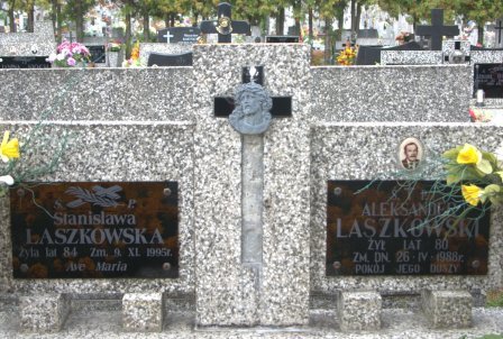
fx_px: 484
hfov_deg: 54.9
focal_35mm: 34
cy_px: 170
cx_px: 252
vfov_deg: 38.6
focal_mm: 23
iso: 400
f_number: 4
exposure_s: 1/180
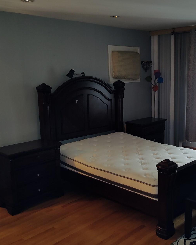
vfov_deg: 42.9
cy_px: 121
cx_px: 136
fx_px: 312
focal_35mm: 43
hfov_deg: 34.4
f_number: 1.79
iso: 271
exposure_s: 1/20
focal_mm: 4.71
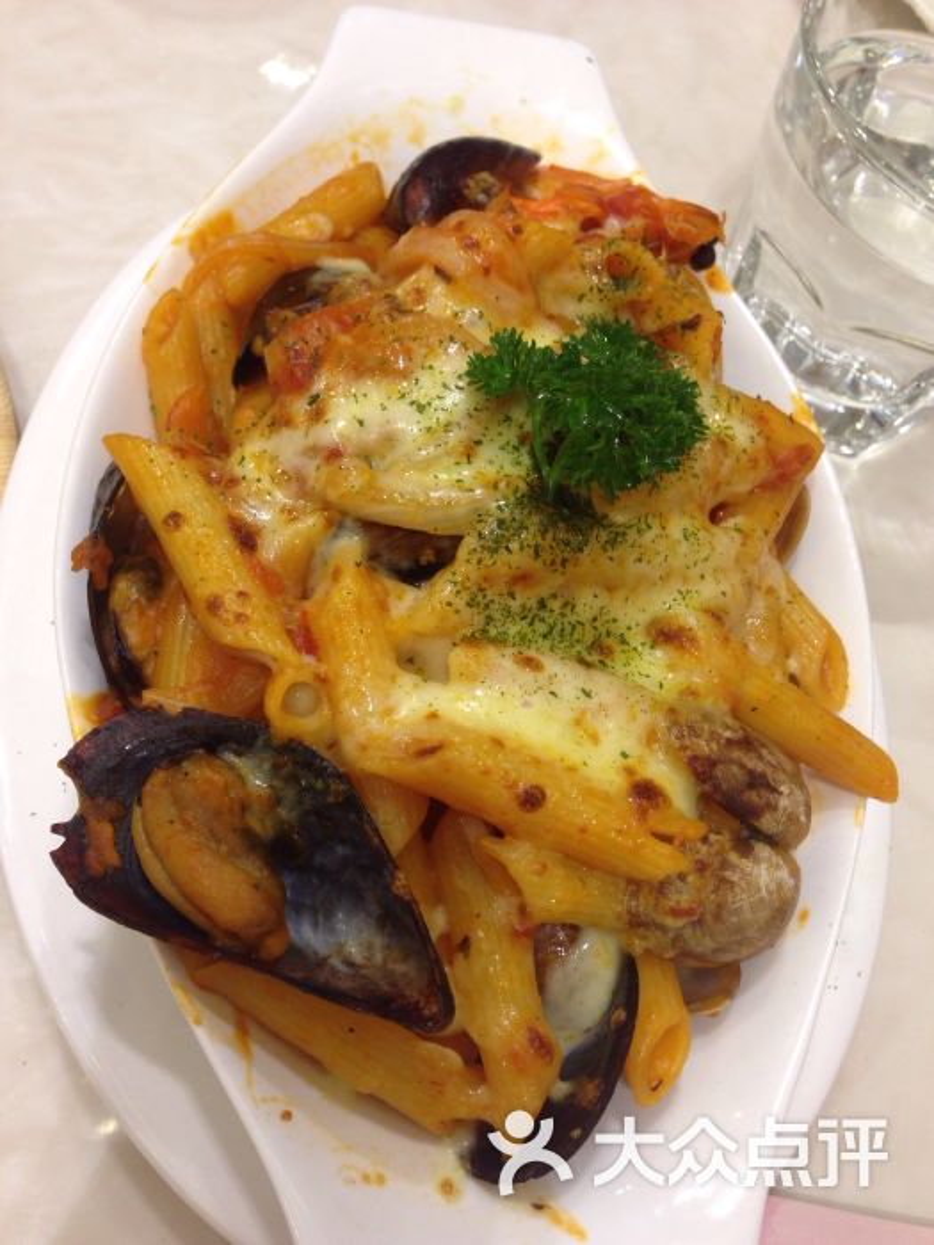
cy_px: 622
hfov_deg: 42.9
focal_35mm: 33
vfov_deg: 55.4
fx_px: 1187
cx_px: 467
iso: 80
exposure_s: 1/20
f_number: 2.4
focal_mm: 4.12
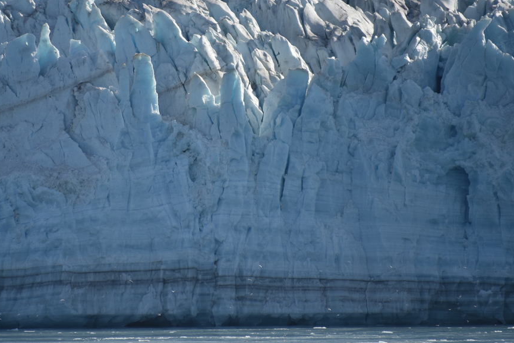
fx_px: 6340
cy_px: 101
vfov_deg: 3.1
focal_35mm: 444
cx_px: 173
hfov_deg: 4.6
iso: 125
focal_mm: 300
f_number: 5.6
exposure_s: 1/640
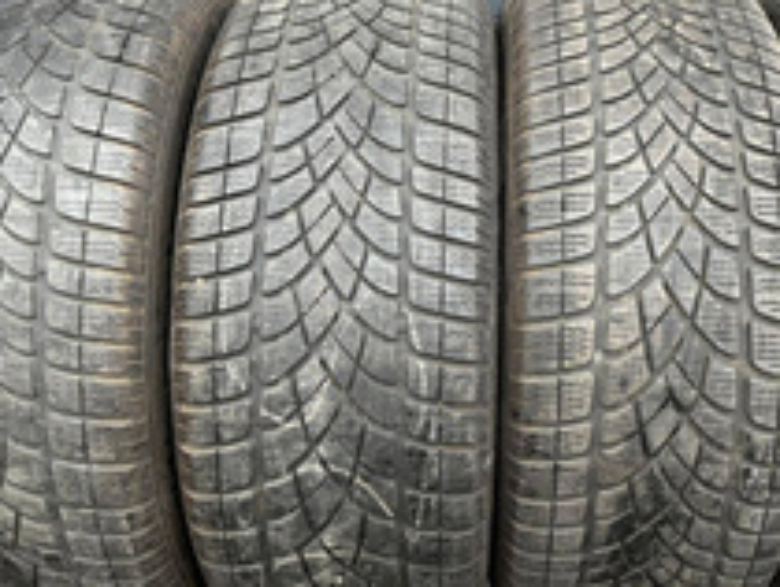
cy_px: 210
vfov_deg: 35.8
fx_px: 902
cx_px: 490
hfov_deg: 46.3
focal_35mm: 40
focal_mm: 6.86
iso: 200
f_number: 1.78
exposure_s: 1/74
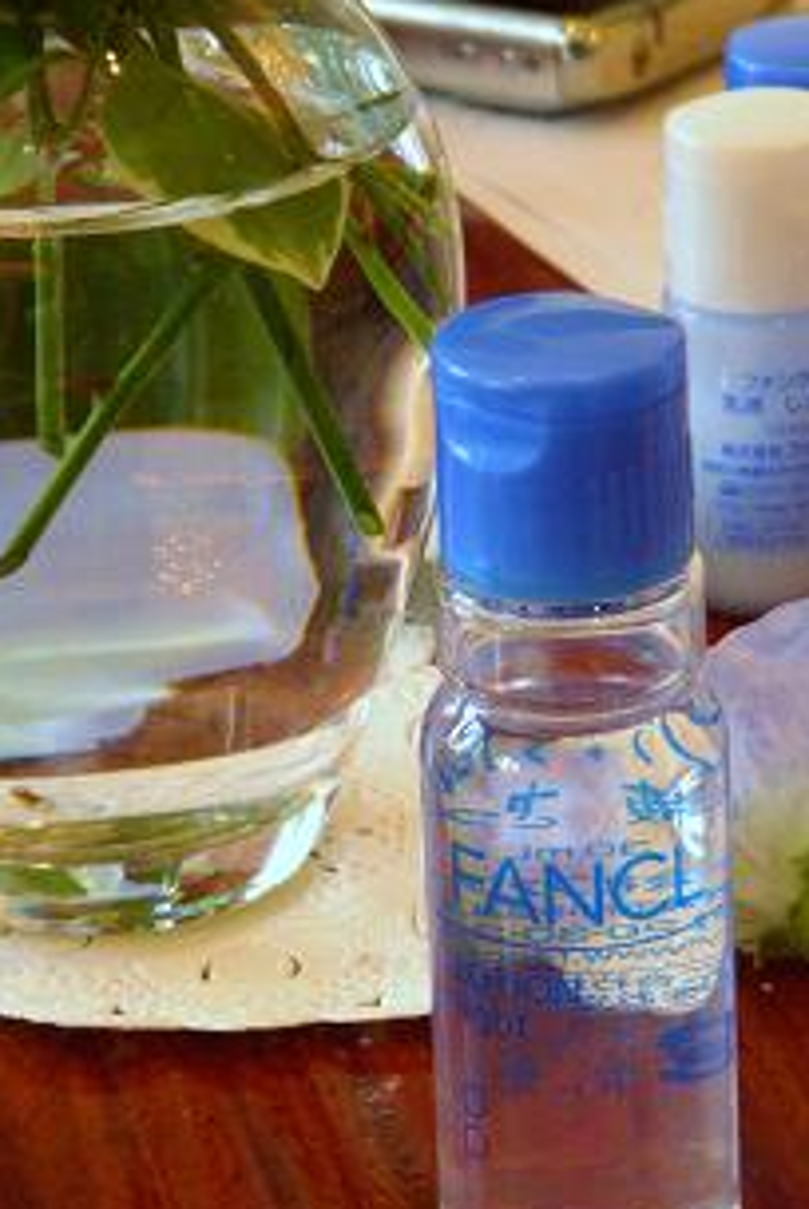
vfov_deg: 11.5
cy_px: 624
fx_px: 6020
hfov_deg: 7.7
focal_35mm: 179
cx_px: 551
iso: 200
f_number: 4.2
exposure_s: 1/40
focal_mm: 18.9
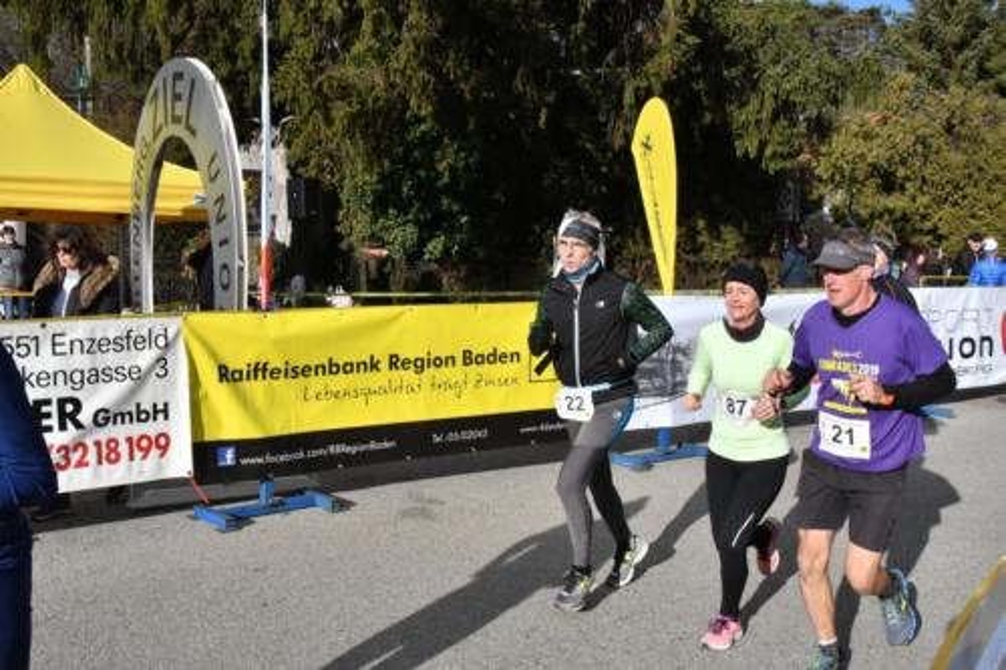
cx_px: 503
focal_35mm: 36
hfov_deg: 53.1
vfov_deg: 36.8
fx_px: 1006
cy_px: 335
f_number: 18
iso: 2000
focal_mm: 24
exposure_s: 1/2000
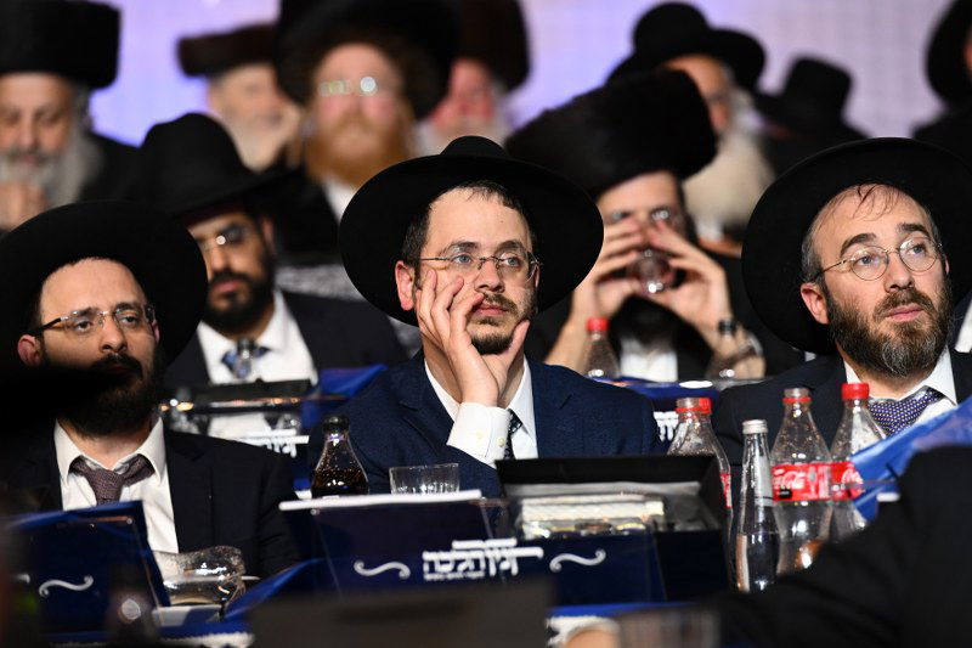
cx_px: 486
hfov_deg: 10.3
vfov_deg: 6.9
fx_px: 5399
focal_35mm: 200
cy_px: 324
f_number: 4
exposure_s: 1/160
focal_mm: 200
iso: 2000
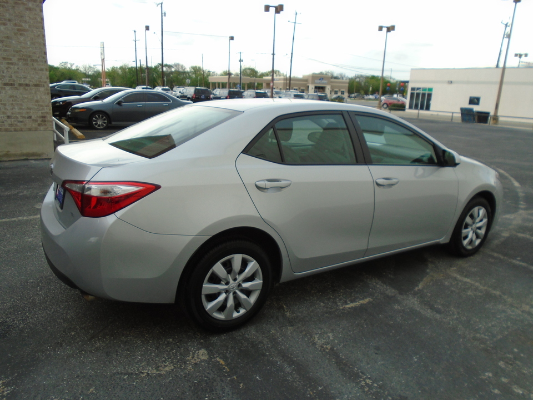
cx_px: 266
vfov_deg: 53.1
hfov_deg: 67.3
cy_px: 200
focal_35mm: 26
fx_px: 400
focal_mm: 4.6
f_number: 3.2
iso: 100
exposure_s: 1/125
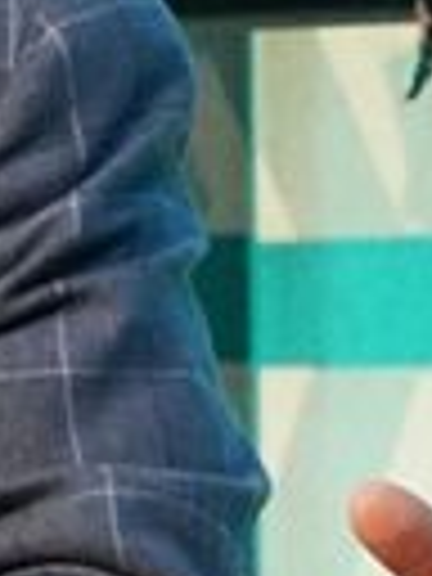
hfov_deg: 1.9
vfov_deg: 2.5
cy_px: 88
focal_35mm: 782
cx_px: 981
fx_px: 13012
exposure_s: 1/100
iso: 6400
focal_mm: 68
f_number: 7.1
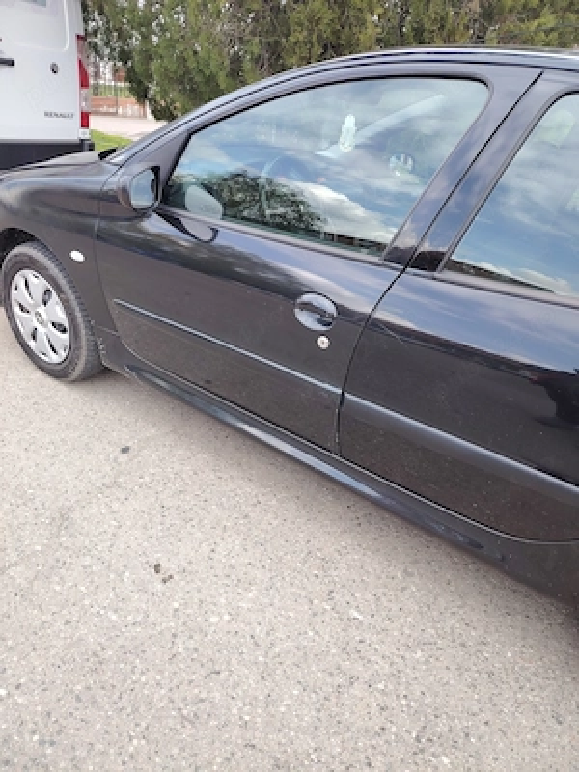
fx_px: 535
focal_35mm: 24
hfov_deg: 56.8
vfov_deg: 71.6
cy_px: 386
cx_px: 290
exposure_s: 1/100
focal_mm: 5.25
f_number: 1.75
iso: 111
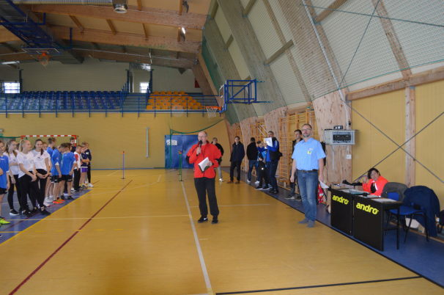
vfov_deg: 47.8
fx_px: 332
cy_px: 148
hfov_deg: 67.5
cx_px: 222
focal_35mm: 27
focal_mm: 18
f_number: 4
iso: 400
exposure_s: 1/60
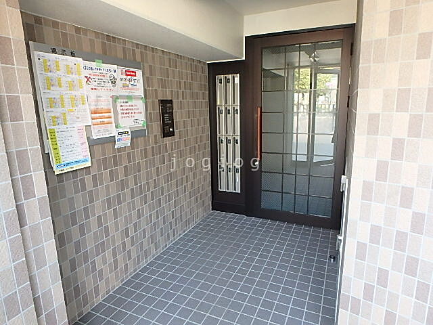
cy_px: 162
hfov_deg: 79.0
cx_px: 216
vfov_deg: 63.4
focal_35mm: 21
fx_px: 263
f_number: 3.5
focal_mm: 3.7
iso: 500
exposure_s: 1/30
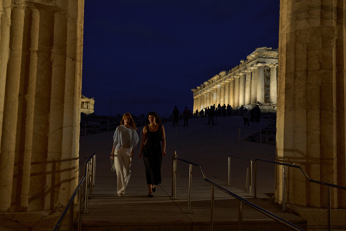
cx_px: 173
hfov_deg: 54.4
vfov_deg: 37.9
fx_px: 336
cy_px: 116
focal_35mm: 35
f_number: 4
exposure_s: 1/100
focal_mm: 35
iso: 2000
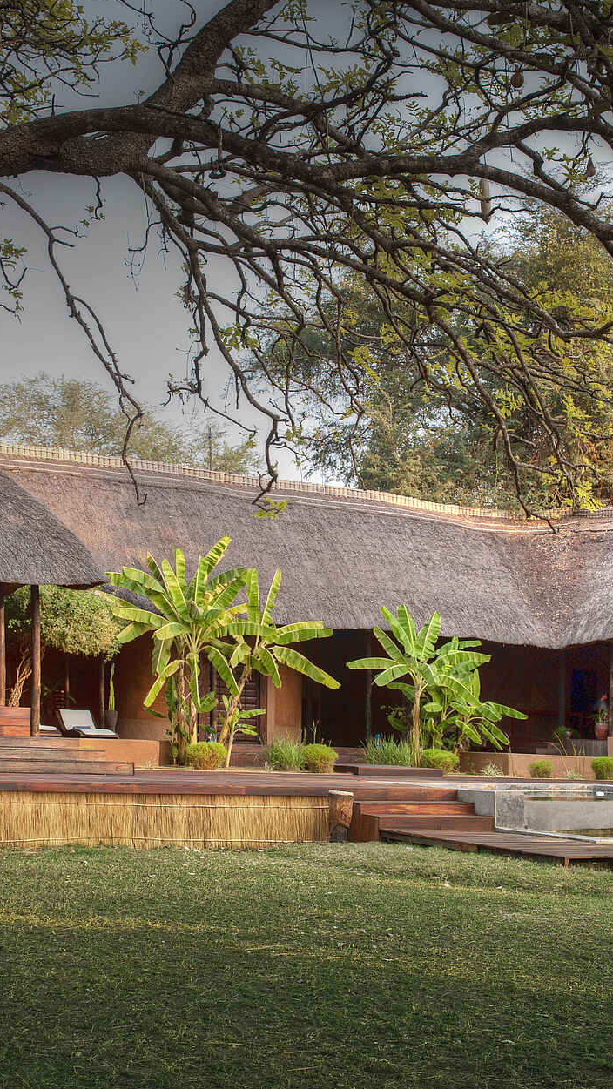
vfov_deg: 45.5
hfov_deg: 26.5
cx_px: 294
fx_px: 1300
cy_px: 536
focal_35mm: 45
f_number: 6.7
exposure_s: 1/250
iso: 400
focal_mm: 28
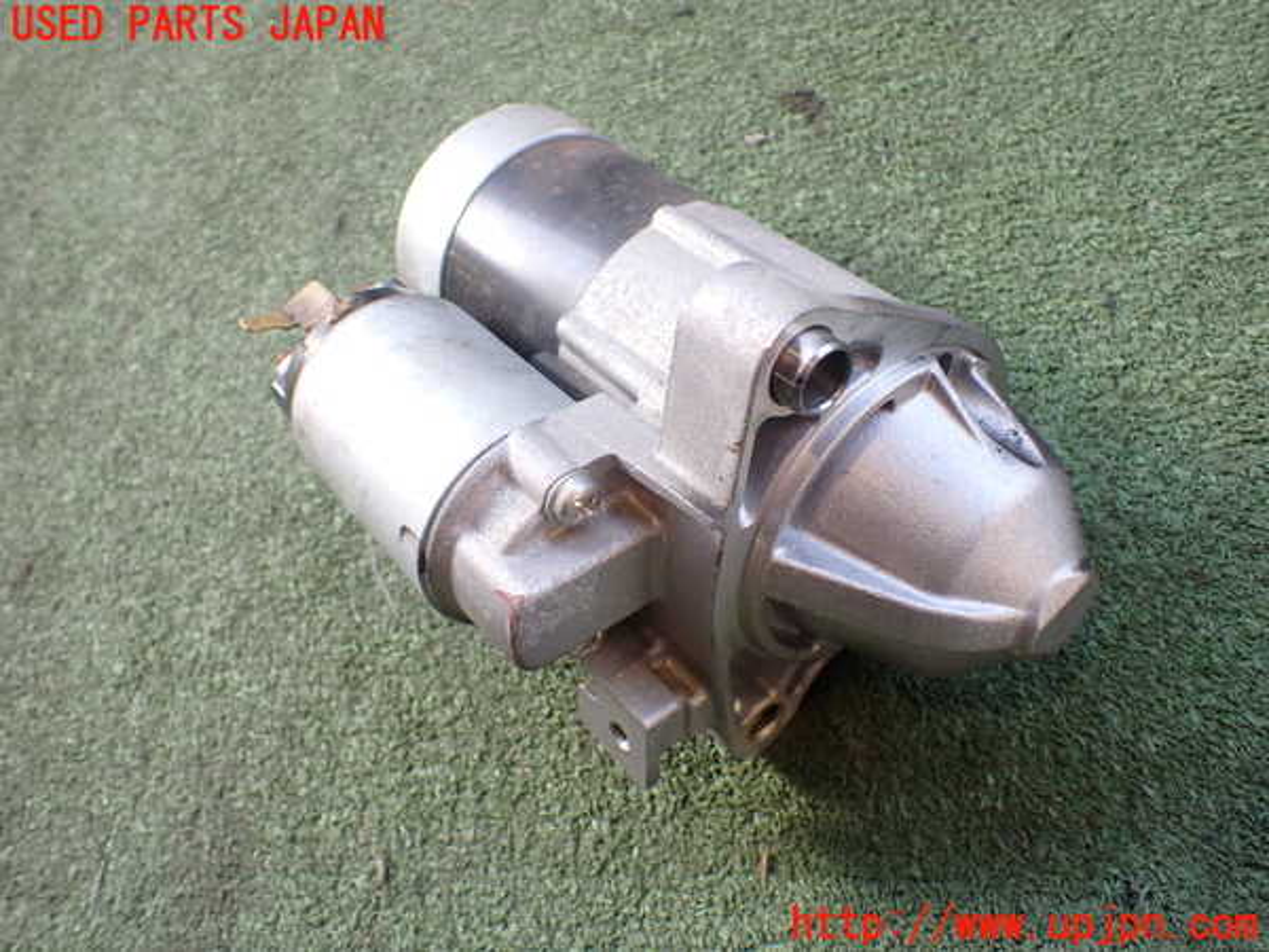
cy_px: 476
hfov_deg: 60.0
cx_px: 634
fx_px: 1100
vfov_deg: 46.8
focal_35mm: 30
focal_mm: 5.4
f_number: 2.3
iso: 200
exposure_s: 1/125
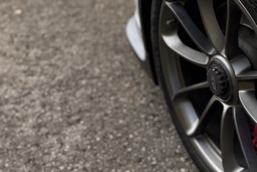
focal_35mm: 54
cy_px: 40
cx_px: 249
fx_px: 386
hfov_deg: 34.0
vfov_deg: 24.8
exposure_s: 1/979
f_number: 1.78
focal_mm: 6.76
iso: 80
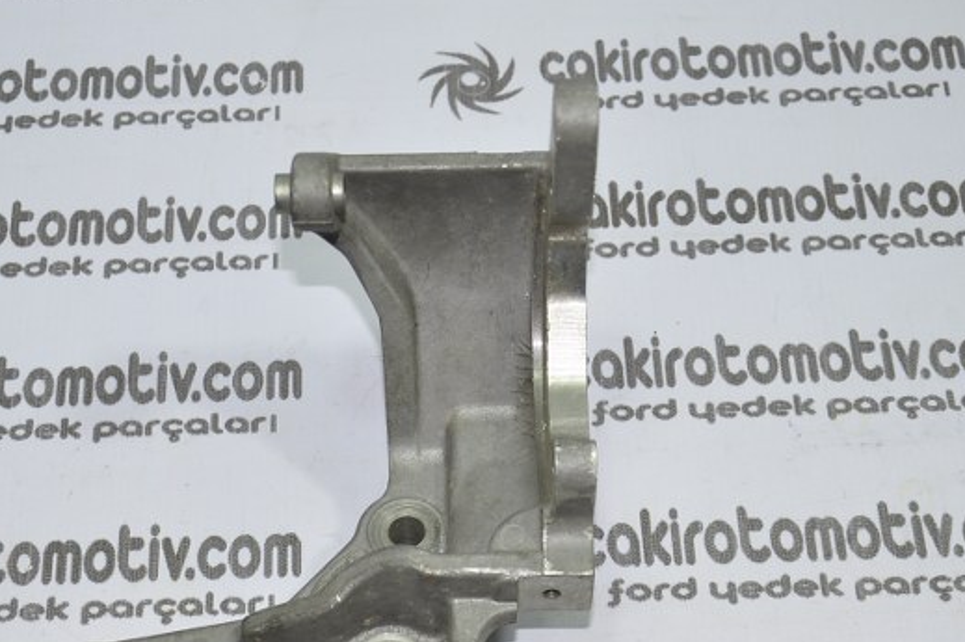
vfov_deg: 17.4
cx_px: 418
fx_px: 2089
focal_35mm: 78
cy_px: 486
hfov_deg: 26.0
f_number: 5.6
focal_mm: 30
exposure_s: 1/50
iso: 200
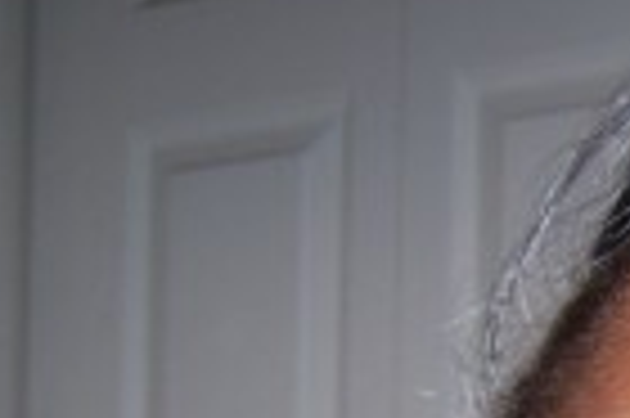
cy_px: 717
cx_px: 778
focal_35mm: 127
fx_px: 2220
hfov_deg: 15.5
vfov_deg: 10.2
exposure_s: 1/60
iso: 80
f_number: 2.8
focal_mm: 6.3
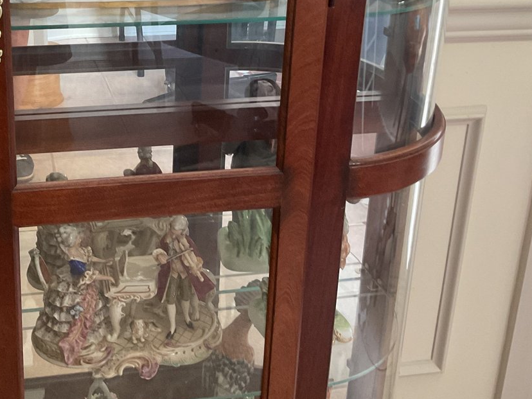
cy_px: 70
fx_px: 815
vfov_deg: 26.9
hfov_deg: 35.4
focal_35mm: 53
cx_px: 133
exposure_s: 1/60
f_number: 1.8
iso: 200
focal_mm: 3
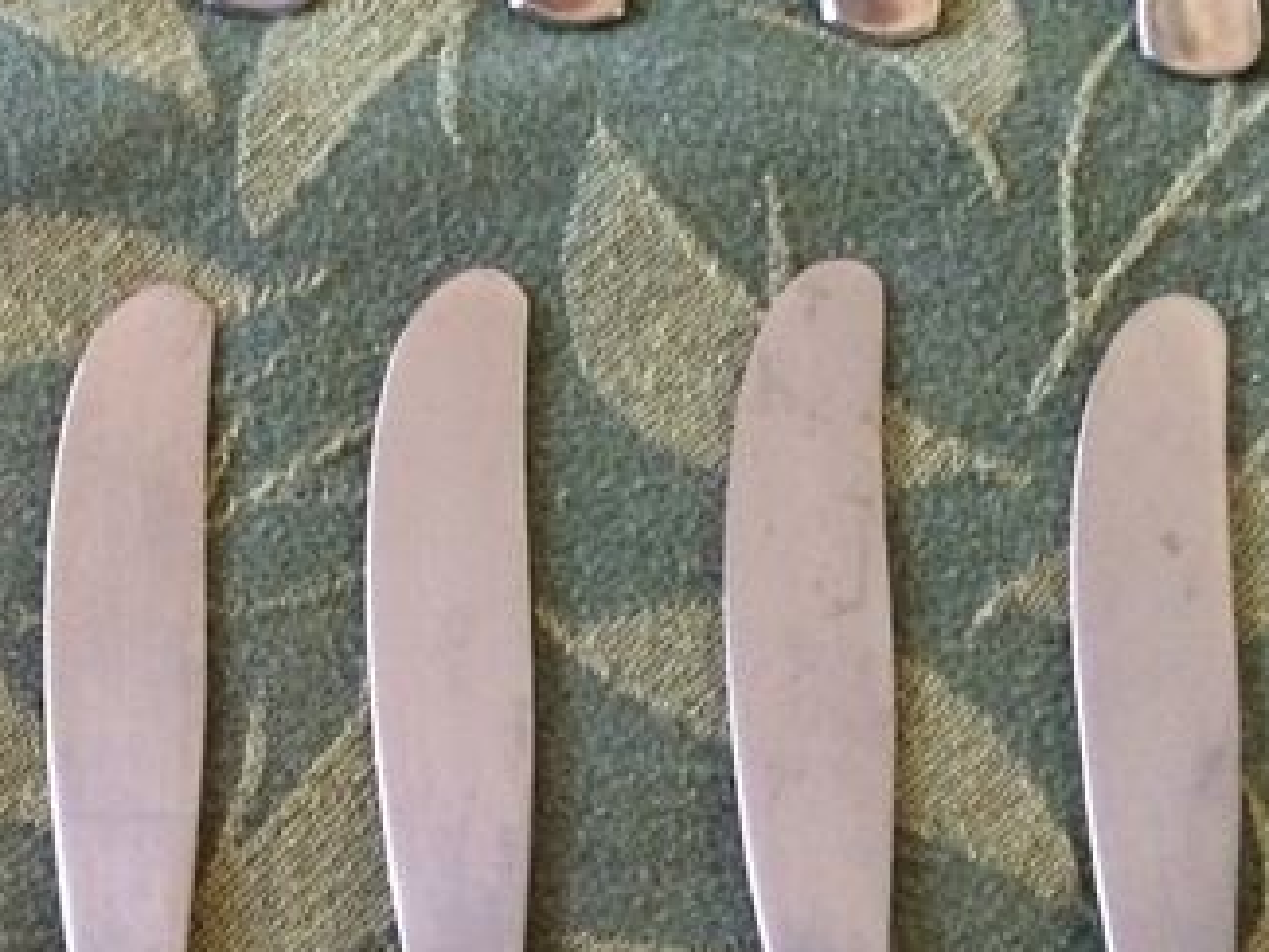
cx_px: -394
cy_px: 1305
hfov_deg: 21.3
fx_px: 3044
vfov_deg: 16.6
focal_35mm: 83
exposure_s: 1/30
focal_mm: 4.12
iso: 250
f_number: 2.2
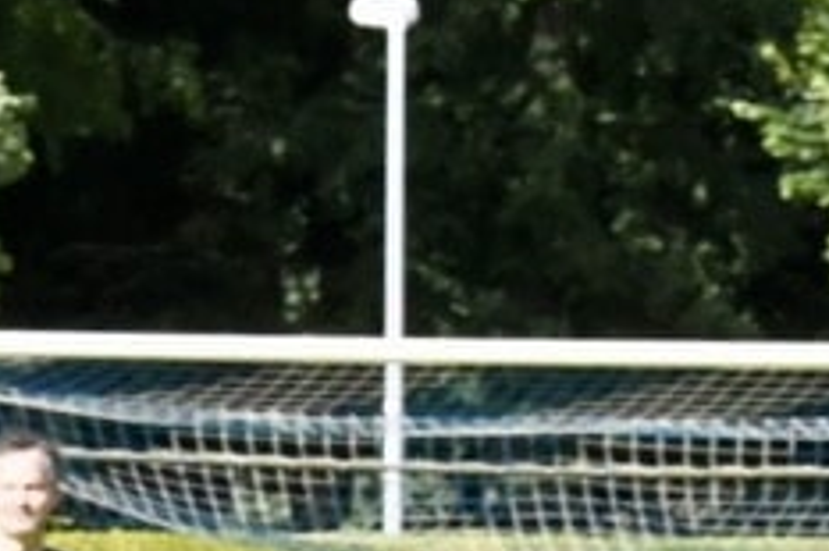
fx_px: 17074
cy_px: 1360
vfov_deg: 1.8
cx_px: -580
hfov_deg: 2.8
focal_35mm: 742
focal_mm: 135
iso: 5000
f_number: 18
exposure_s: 1/1600
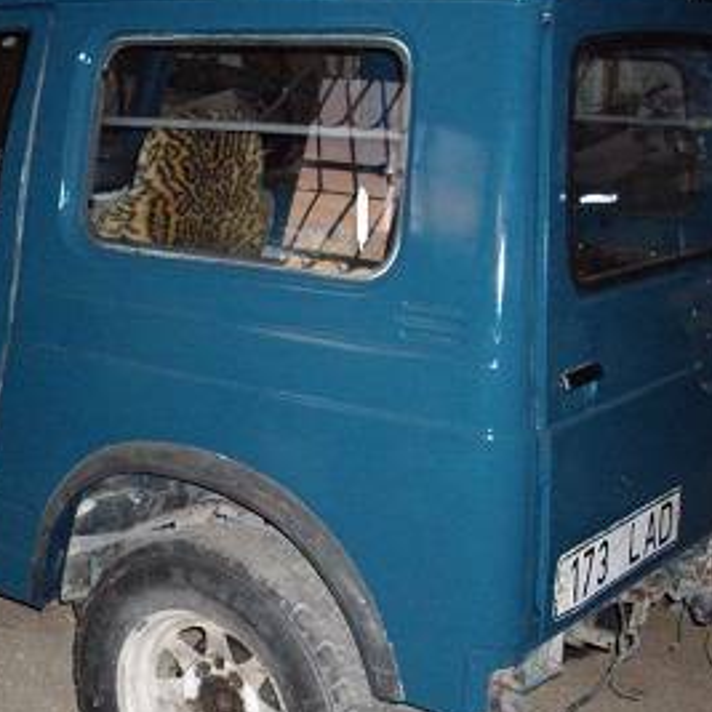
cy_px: 408
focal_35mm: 60
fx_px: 1396
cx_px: 187
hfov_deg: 28.2
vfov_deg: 28.6
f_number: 2.8
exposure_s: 1/50
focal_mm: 6.2
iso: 400
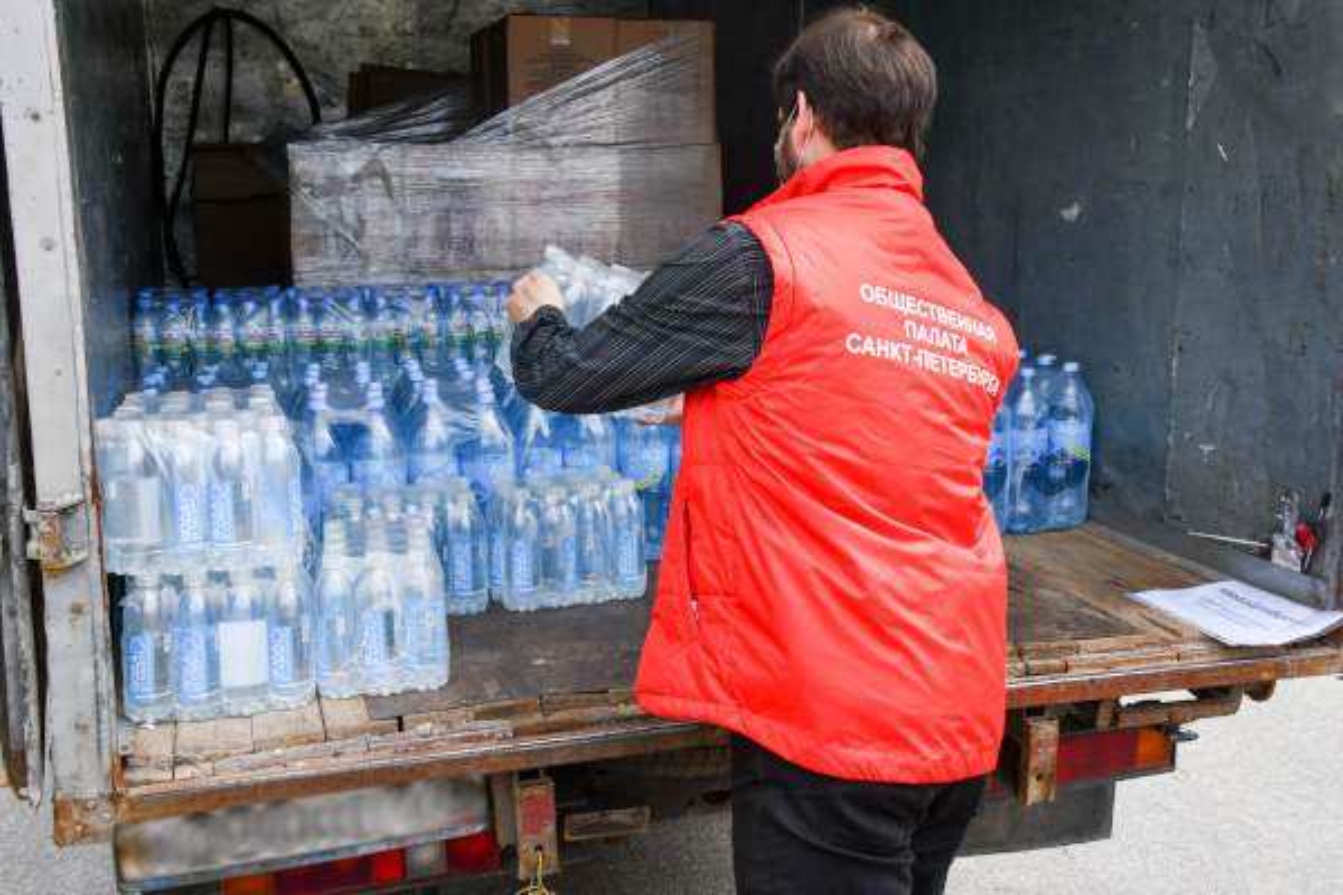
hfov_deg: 49.6
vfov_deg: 34.2
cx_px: 672
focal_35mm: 39
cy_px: 448
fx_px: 1455
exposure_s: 1/250
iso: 140
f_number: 8
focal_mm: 26
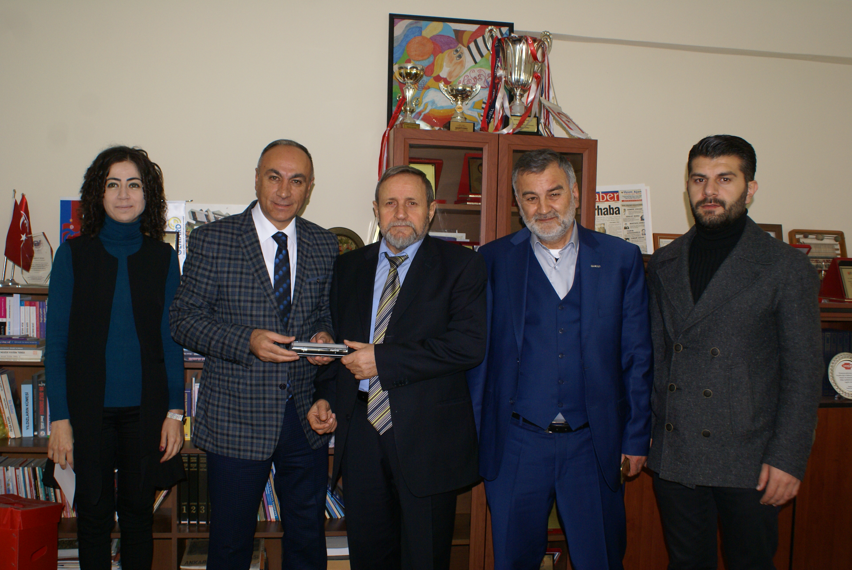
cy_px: 285
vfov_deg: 43.7
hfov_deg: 61.9
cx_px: 426
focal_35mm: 30
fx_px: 711
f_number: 5.6
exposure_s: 1/60
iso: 400
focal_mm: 20
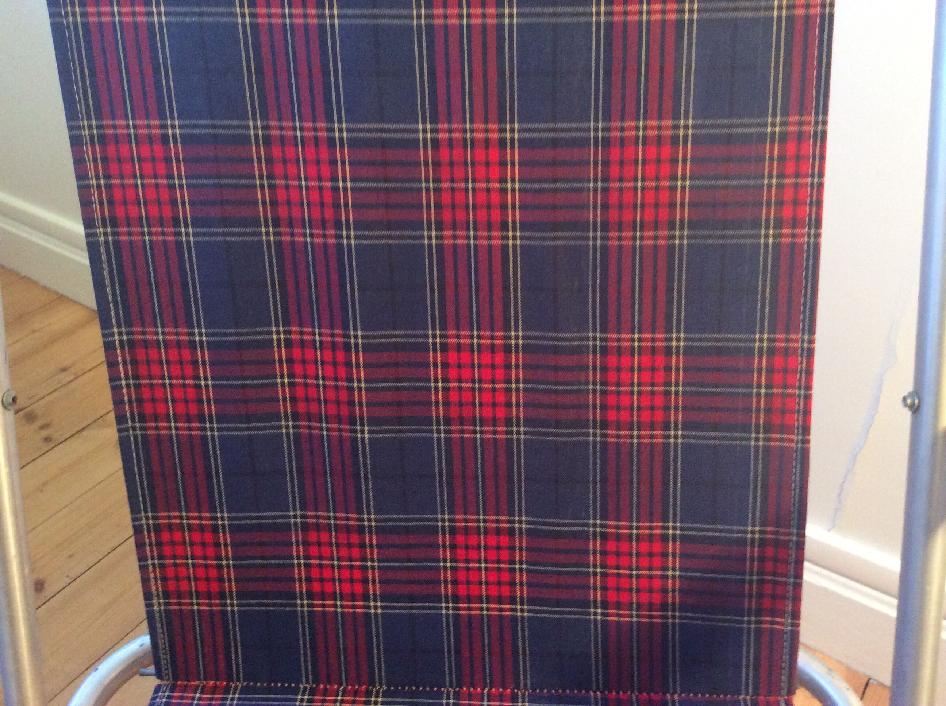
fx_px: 873
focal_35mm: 32
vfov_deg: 44.1
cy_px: 353
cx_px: 473
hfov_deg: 56.9
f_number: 2.4
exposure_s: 1/25
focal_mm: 3.3
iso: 250
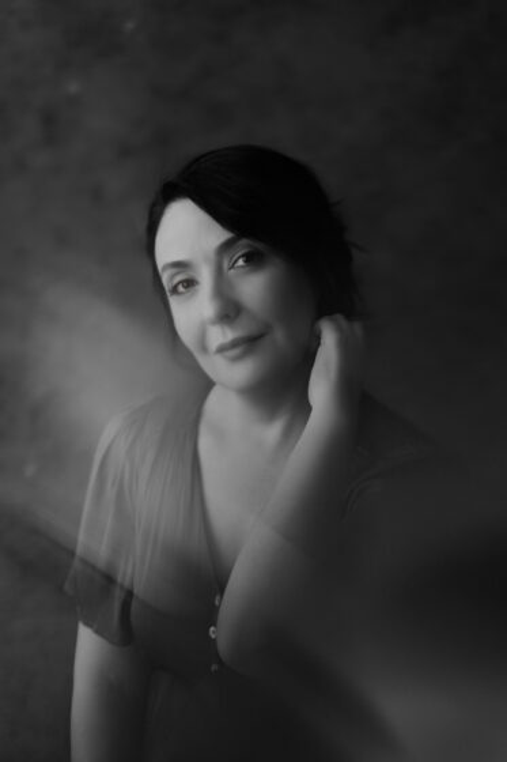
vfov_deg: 39.6
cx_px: 254
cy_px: 381
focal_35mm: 50
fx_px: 1057
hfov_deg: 27.0
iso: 500
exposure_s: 1/100
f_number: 1.2
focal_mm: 50
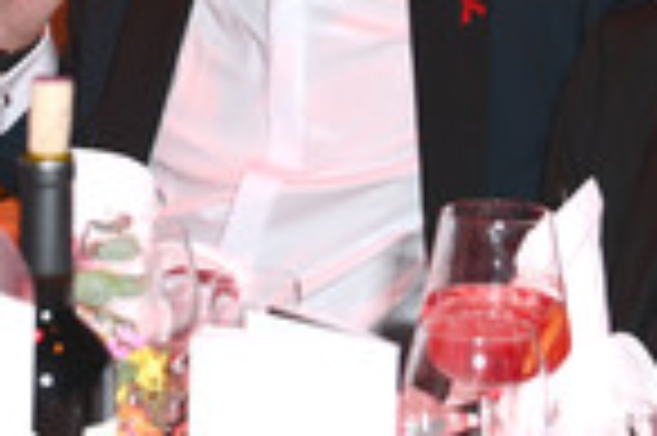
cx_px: 218
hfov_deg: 11.9
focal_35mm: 173
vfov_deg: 7.9
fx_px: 3154
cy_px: 36
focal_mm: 56
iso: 1250
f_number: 5.6
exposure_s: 1/60
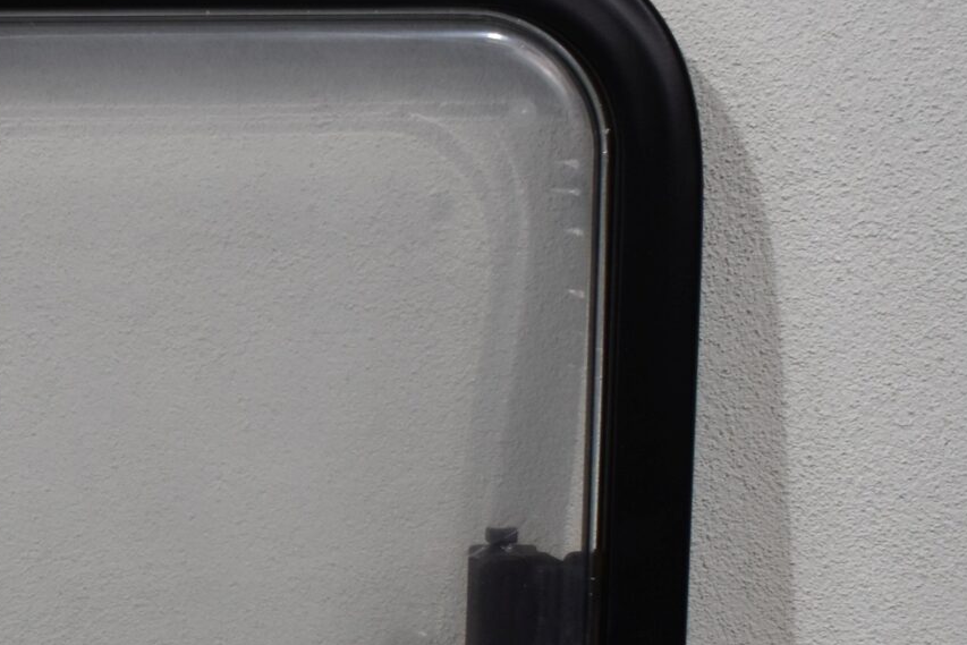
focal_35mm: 117
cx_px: -253
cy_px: 581
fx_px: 3143
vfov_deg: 11.6
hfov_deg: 16.6
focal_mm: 26
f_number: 4
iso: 560
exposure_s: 1/250
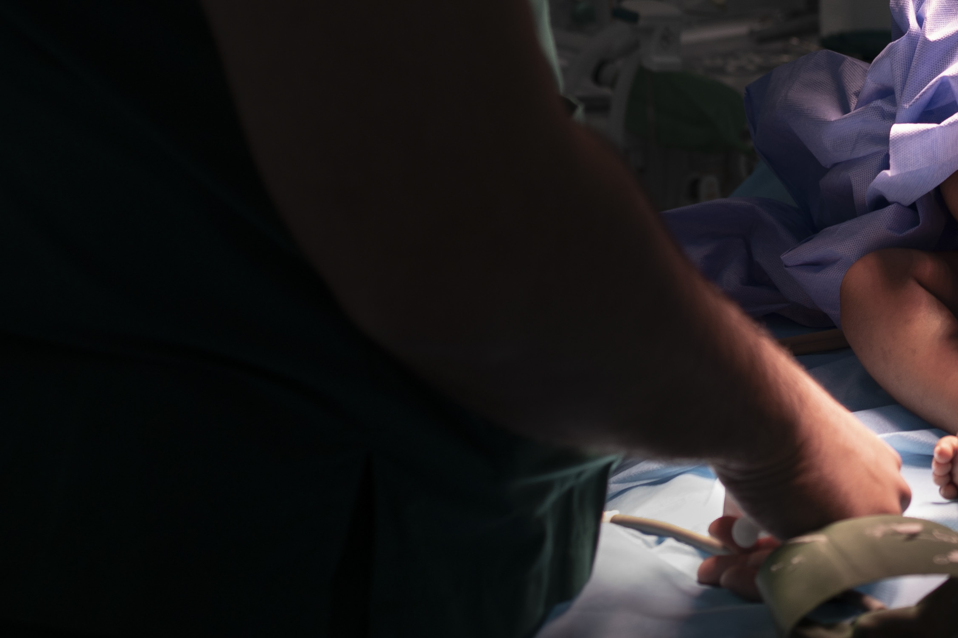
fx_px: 2474
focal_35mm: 93
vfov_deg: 14.2
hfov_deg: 20.8
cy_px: -152
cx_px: 1066
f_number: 3.2
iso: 100
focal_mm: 35
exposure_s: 1/160
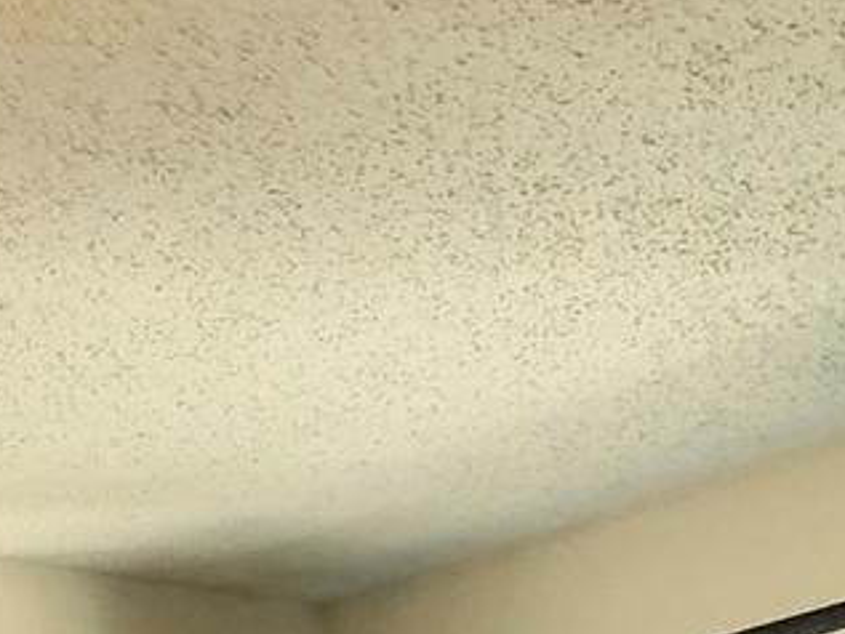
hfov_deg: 10.2
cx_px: -722
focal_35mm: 181
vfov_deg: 7.5
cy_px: 1726
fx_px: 4420
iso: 25
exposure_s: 1/40
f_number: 1.8
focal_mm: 3.99
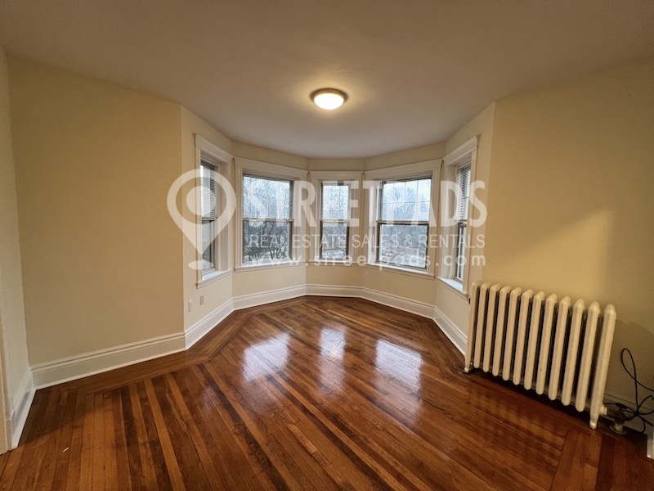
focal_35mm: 13
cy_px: 246
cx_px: 327
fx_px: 246
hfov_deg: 106.2
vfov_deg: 89.9
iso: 160
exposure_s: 1/60
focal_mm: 1.57
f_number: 1.8
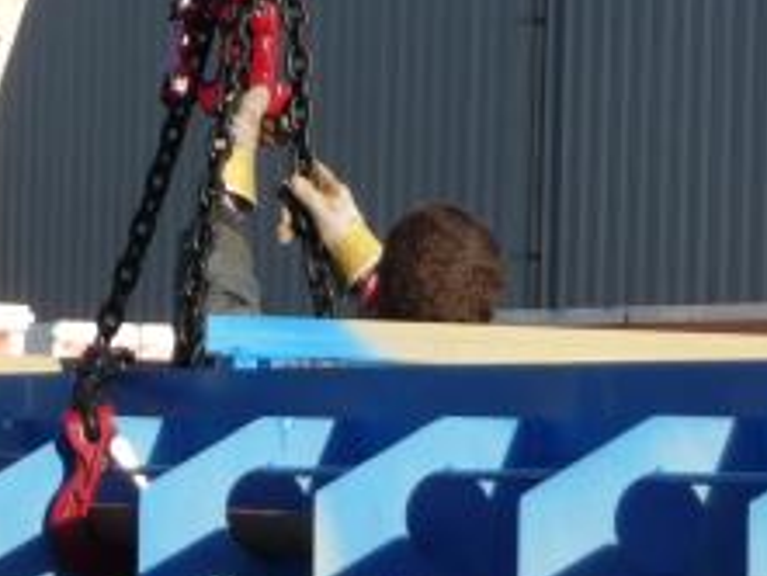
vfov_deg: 4.6
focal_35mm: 323
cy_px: 354
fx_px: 7161
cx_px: -135
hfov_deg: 6.1
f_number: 4.7
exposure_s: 1/500
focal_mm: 20.3
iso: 100
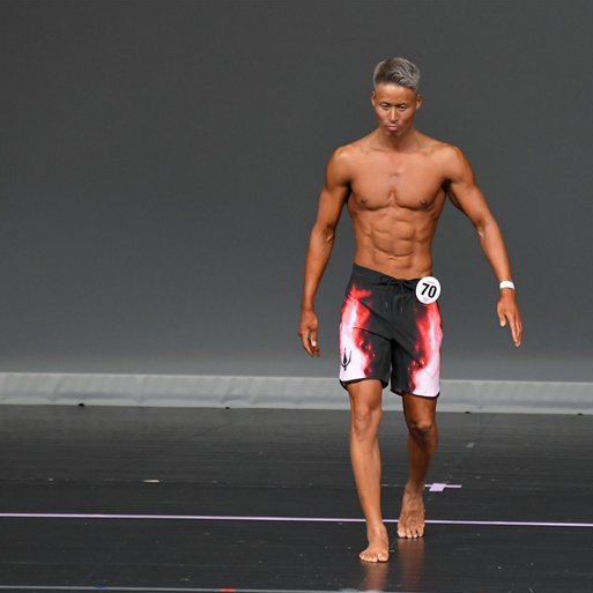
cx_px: 439
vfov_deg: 4.3
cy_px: 296
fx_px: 7830
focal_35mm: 404
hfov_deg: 4.3
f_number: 5.6
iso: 4000
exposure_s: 1/400
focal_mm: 210
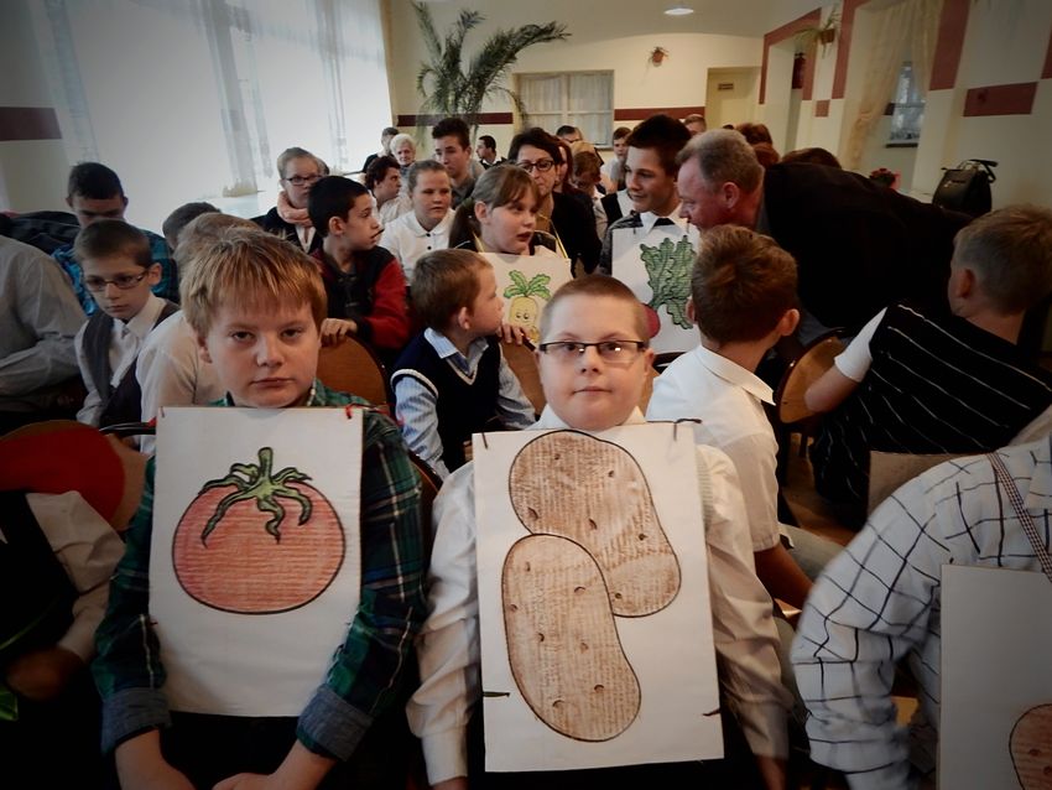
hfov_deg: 76.4
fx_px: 669
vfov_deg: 61.1
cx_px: 526
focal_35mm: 22
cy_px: 395
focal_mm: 4
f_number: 3
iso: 400
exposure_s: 1/15
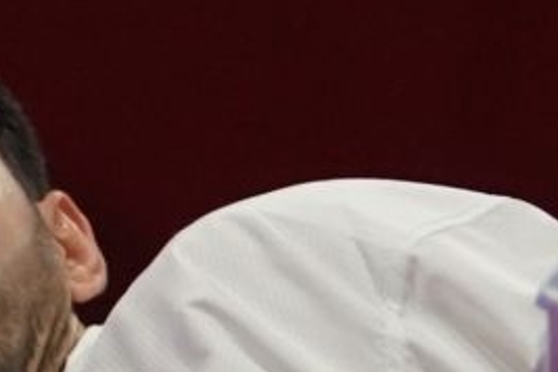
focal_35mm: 1918
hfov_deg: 1.1
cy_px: 397
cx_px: 347
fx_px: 29727
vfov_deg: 0.7
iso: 2000
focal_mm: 190
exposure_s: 1/1000
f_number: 4
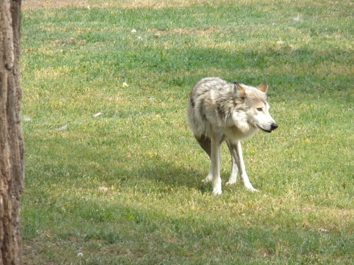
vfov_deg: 5.7
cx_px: 177
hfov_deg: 7.6
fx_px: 2659
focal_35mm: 260
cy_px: 132
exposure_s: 1/555
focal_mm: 46.2
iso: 400
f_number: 5.3
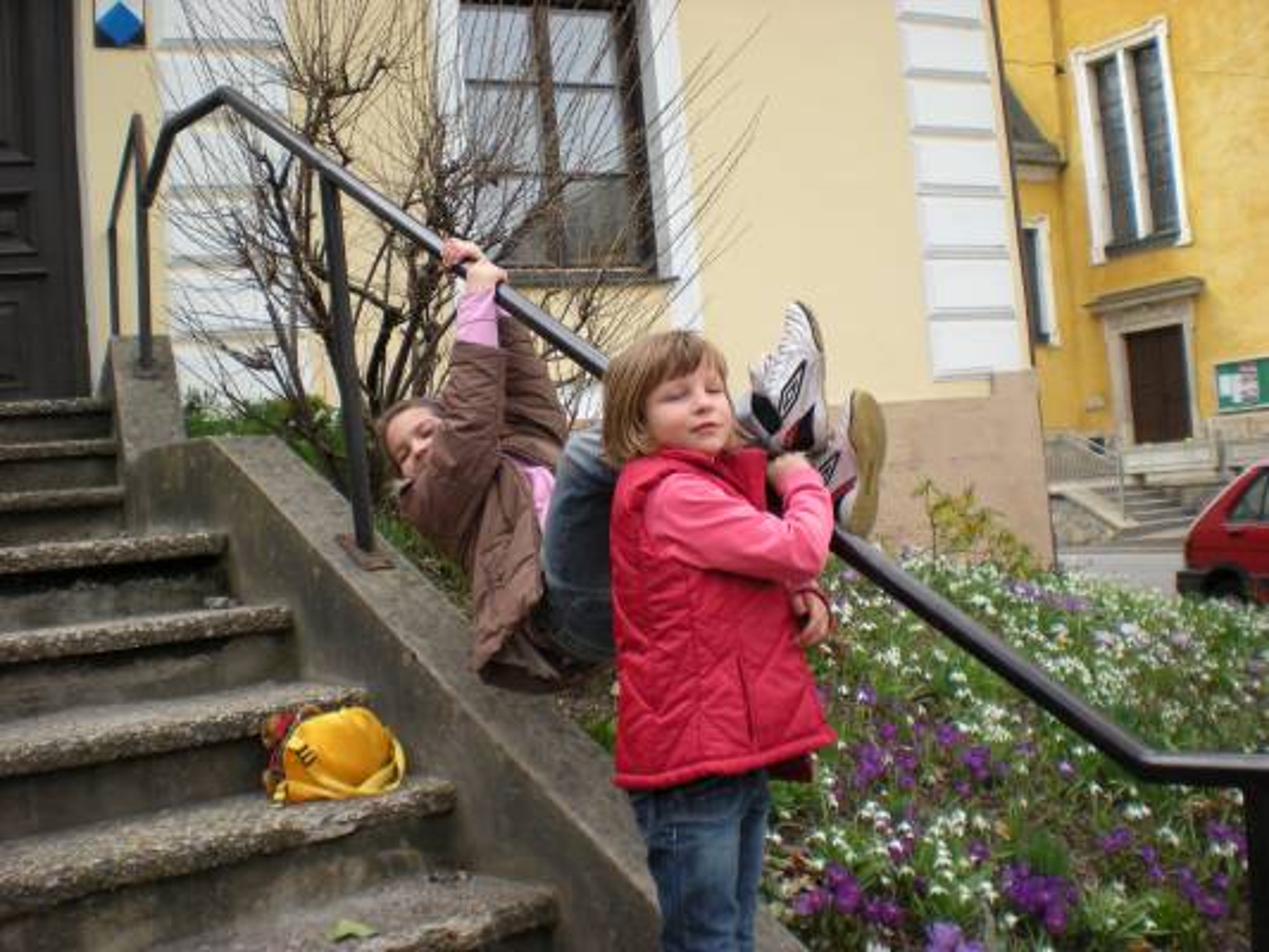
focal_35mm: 38
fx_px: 1393
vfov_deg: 37.7
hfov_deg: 49.0
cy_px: 476
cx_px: 634
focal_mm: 6.3
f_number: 4.6
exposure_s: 1/136
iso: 64
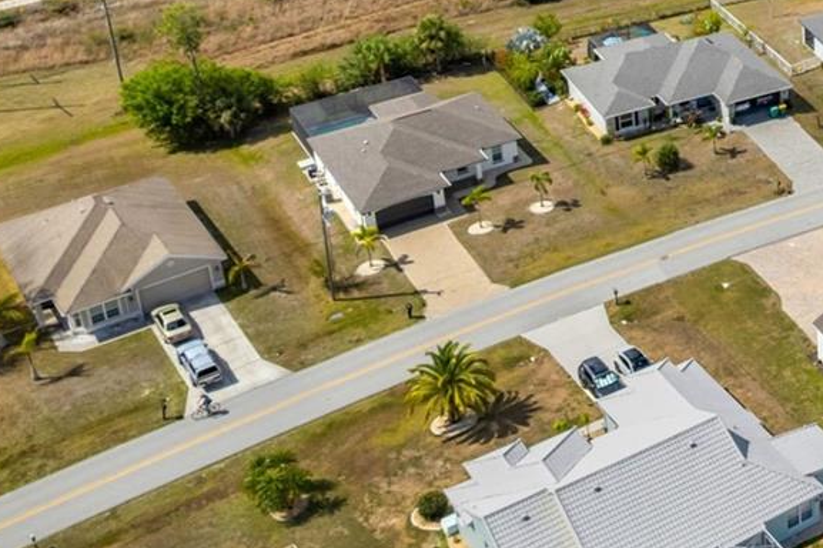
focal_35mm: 61
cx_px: 984
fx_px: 1394
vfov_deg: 20.9
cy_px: -82
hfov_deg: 28.6
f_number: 2.8
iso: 110
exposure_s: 1/2000
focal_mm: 8.38
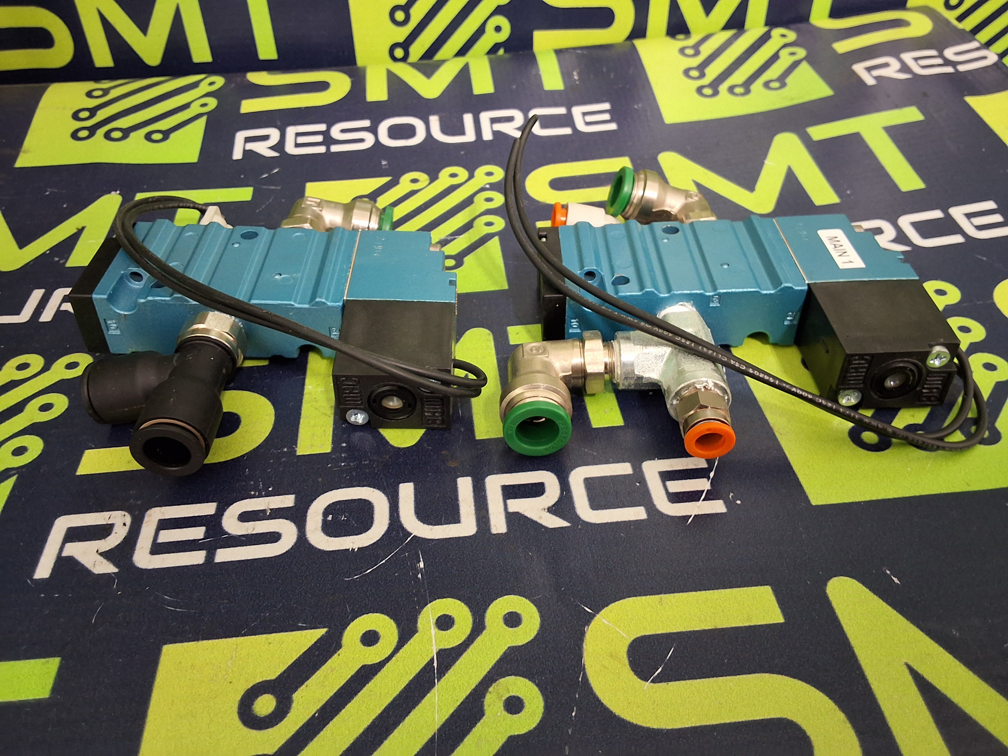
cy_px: 378
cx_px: 504
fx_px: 815
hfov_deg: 63.4
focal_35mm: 28
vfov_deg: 49.7
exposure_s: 1/24
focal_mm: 2.91
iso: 250
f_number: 1.9
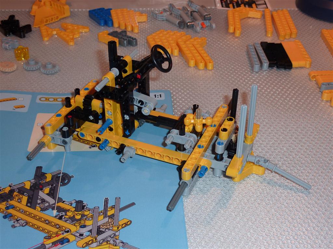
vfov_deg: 28.0
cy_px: 124
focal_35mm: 52
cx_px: 166
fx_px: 500
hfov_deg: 36.8
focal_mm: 8.5
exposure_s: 1/30
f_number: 3.8
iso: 100
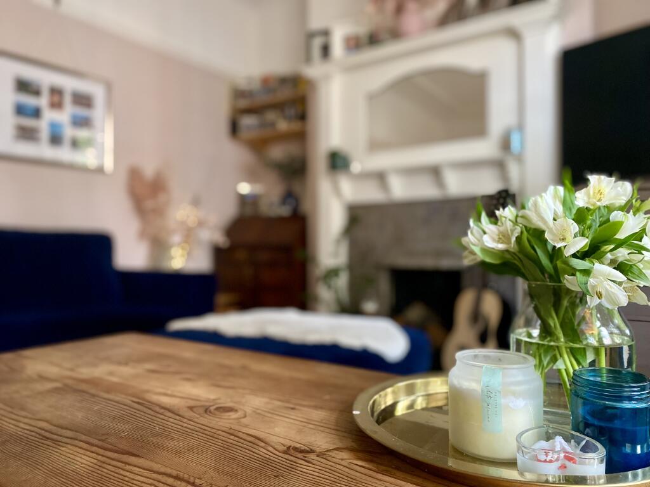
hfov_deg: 67.3
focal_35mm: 26
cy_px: 244
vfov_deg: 53.1
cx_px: 325
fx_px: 488
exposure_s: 1/60
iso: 400
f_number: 1.8
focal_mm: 4.25
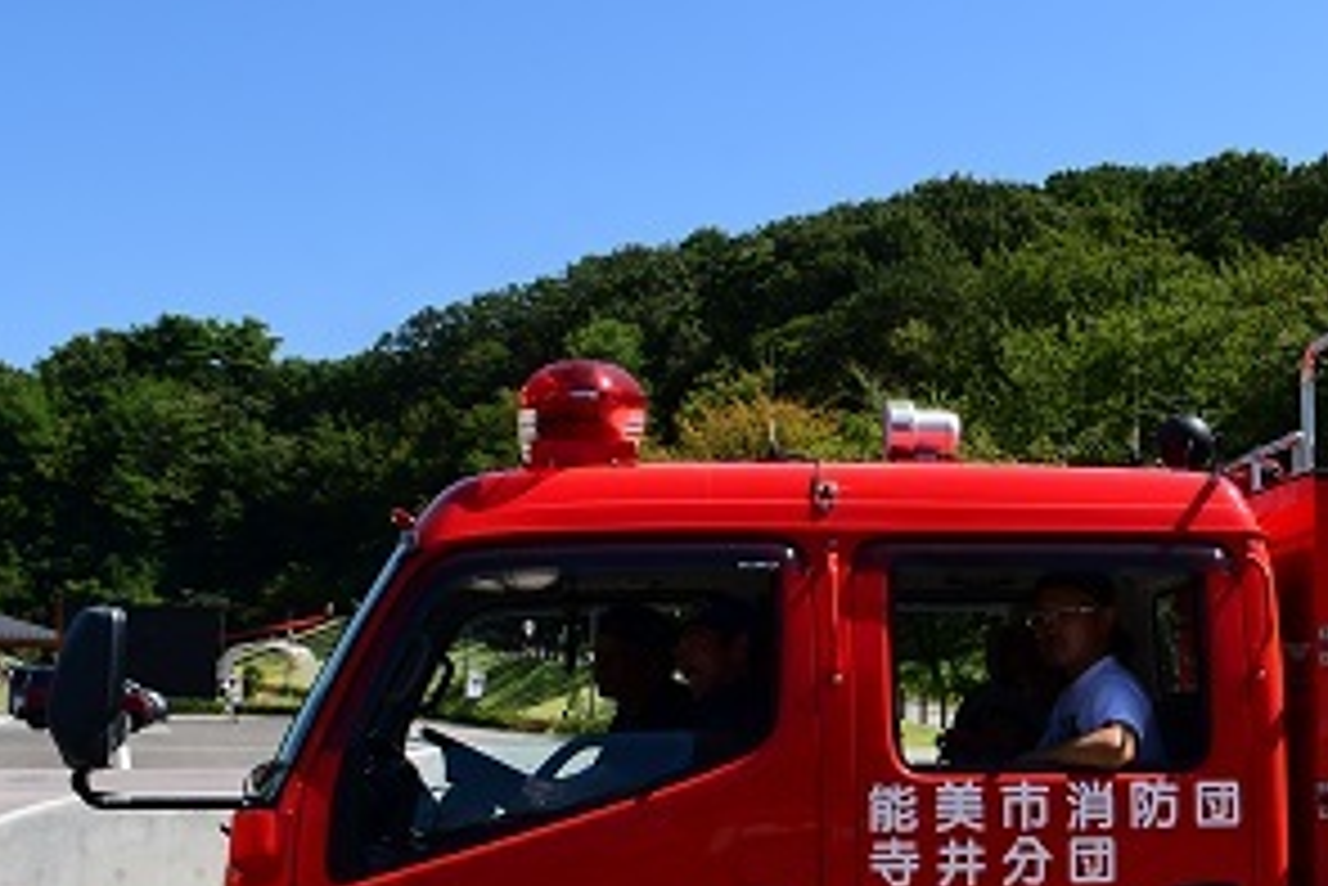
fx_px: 2510
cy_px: 765
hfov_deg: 28.4
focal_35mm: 68
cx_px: 1209
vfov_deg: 19.7
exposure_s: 1/320
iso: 320
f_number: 9
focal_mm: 24
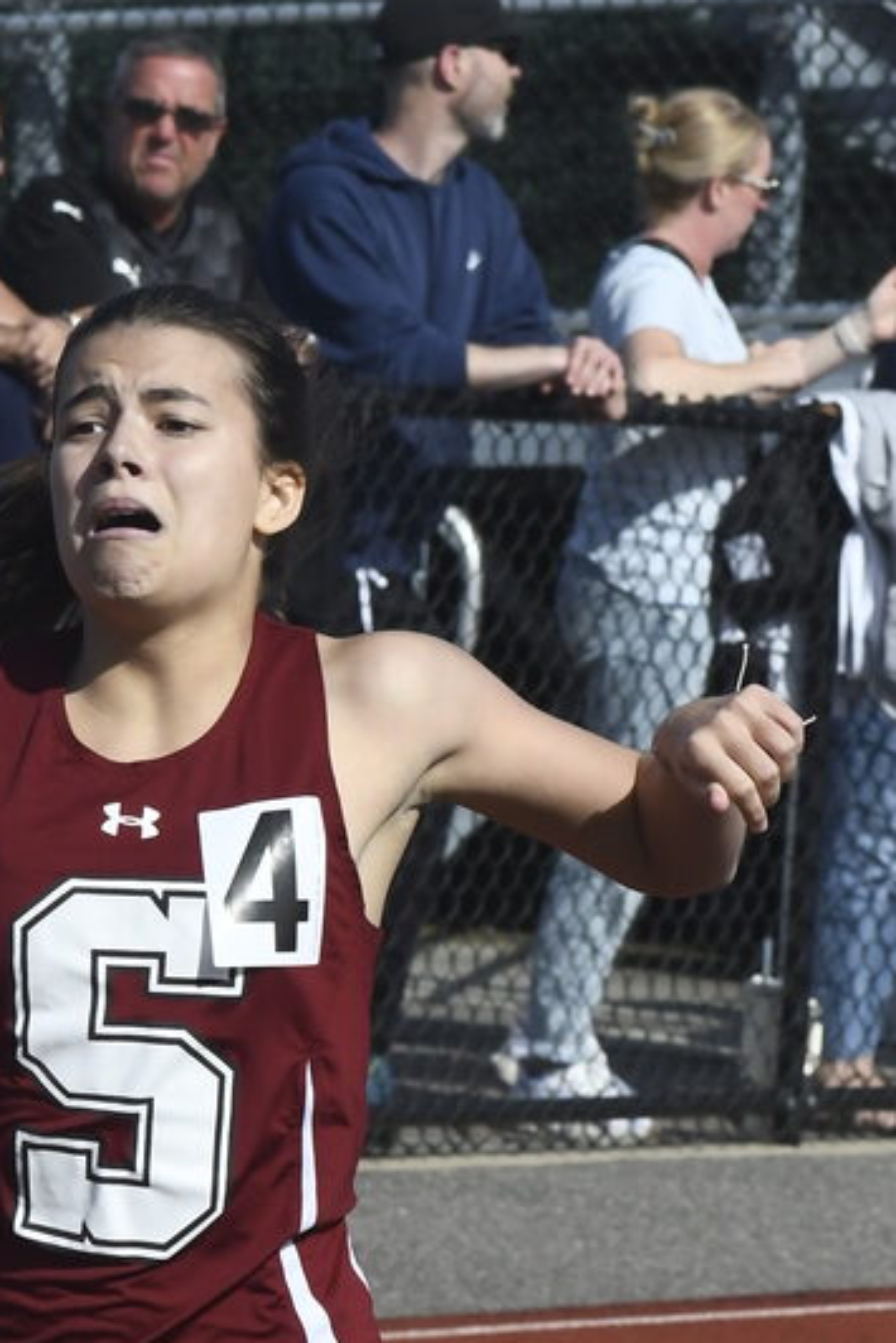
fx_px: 15781
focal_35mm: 423
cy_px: 1343
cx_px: 63
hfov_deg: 3.3
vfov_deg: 4.9
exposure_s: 1/2000
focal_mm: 100
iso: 640
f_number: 11
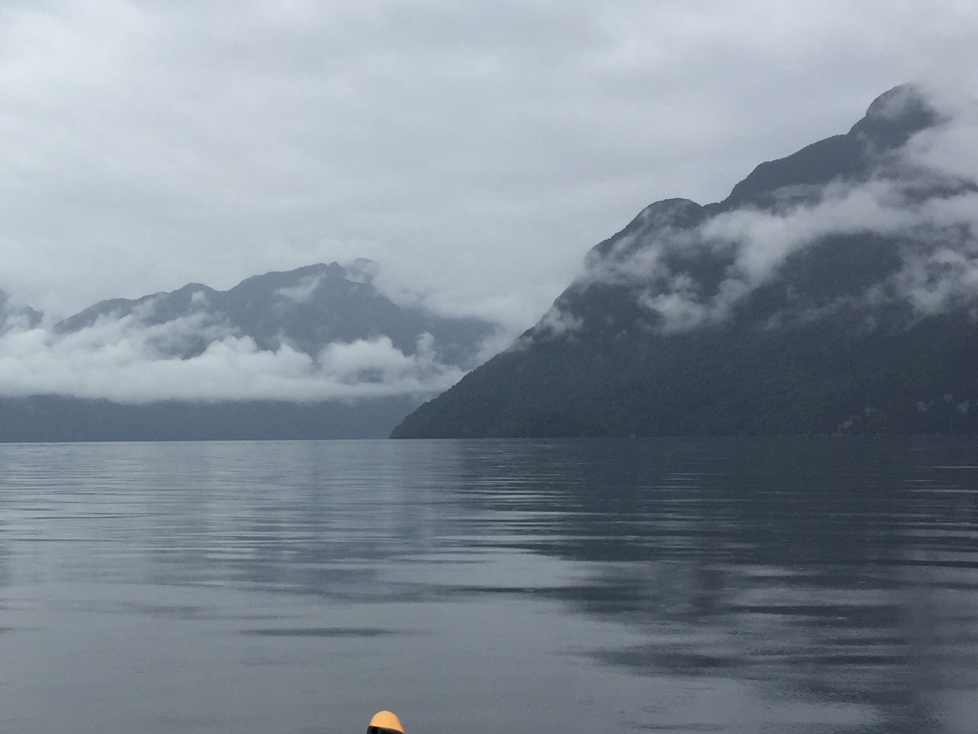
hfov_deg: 32.5
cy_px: 467
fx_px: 1639
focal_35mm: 58
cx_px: 218
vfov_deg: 25.1
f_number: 2.2
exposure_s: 1/1130
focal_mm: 4.15
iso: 32
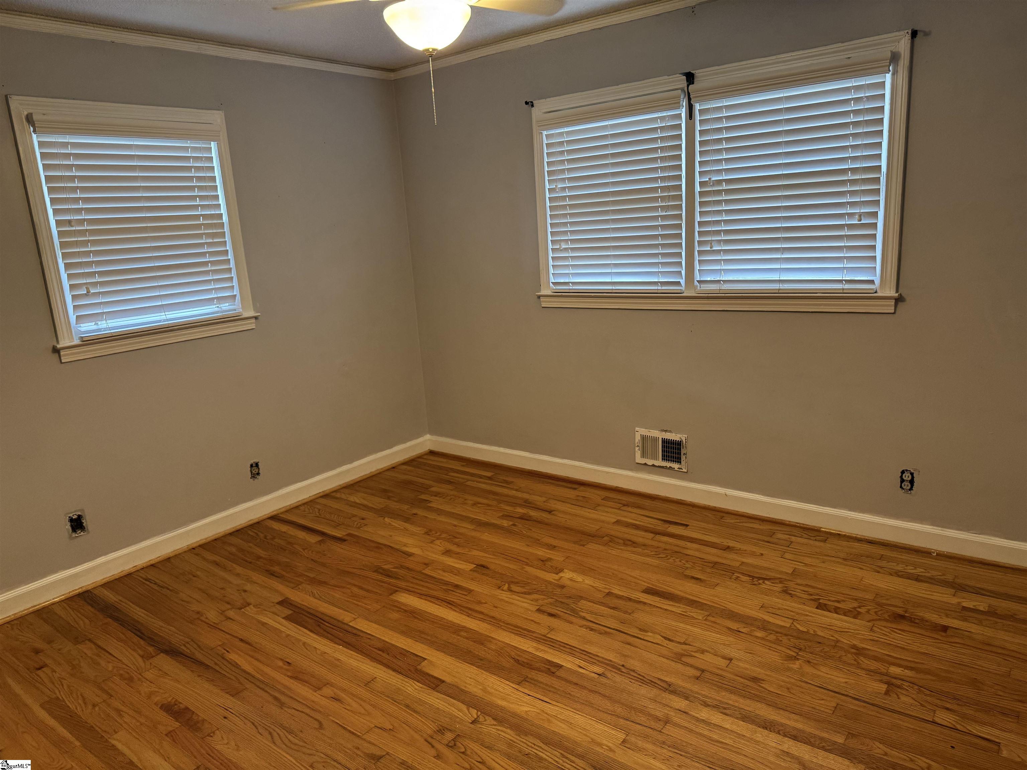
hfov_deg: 71.6
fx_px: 712
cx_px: 514
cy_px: 385
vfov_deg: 56.8
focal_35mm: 24
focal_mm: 6.76
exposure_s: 1/60
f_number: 1.78
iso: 200
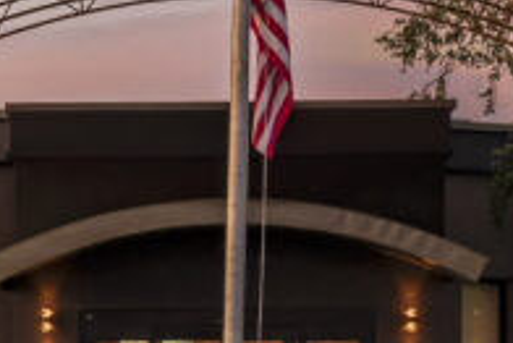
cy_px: -51
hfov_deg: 13.9
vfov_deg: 9.3
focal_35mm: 146
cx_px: 13
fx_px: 2082
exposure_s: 1/30
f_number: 11
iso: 400
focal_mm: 28
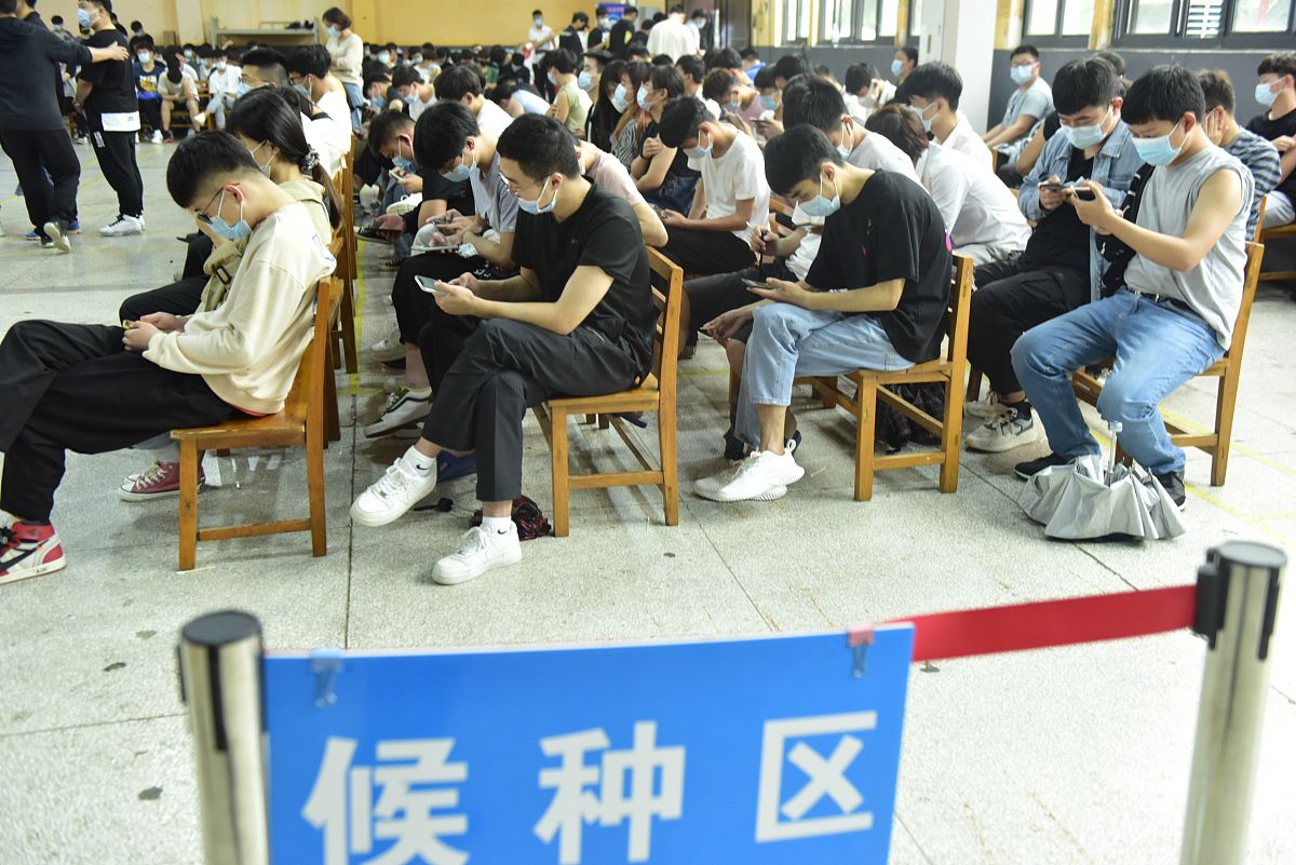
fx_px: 1260
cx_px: 648
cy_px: 432
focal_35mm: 35
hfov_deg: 54.4
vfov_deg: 37.9
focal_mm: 35
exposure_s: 1/100
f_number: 3.5
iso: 2500
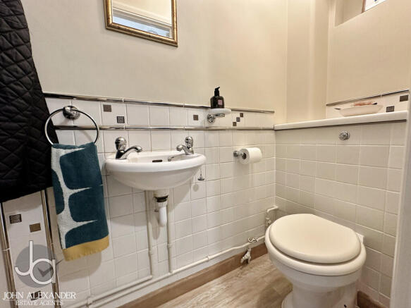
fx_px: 166
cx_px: 206
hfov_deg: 102.1
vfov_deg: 85.7
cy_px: 154
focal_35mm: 14
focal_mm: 2.22
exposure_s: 1/50
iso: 250
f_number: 2.2
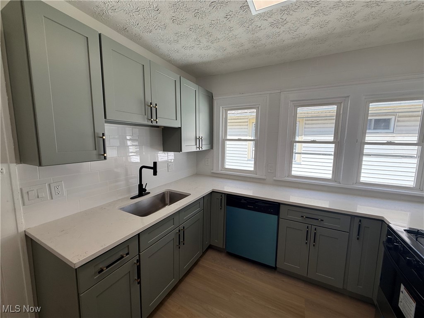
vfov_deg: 85.7
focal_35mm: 14
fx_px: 171
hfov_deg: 102.1
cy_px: 159
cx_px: 212
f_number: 2.2
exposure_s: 1/321
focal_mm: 2.22
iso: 64
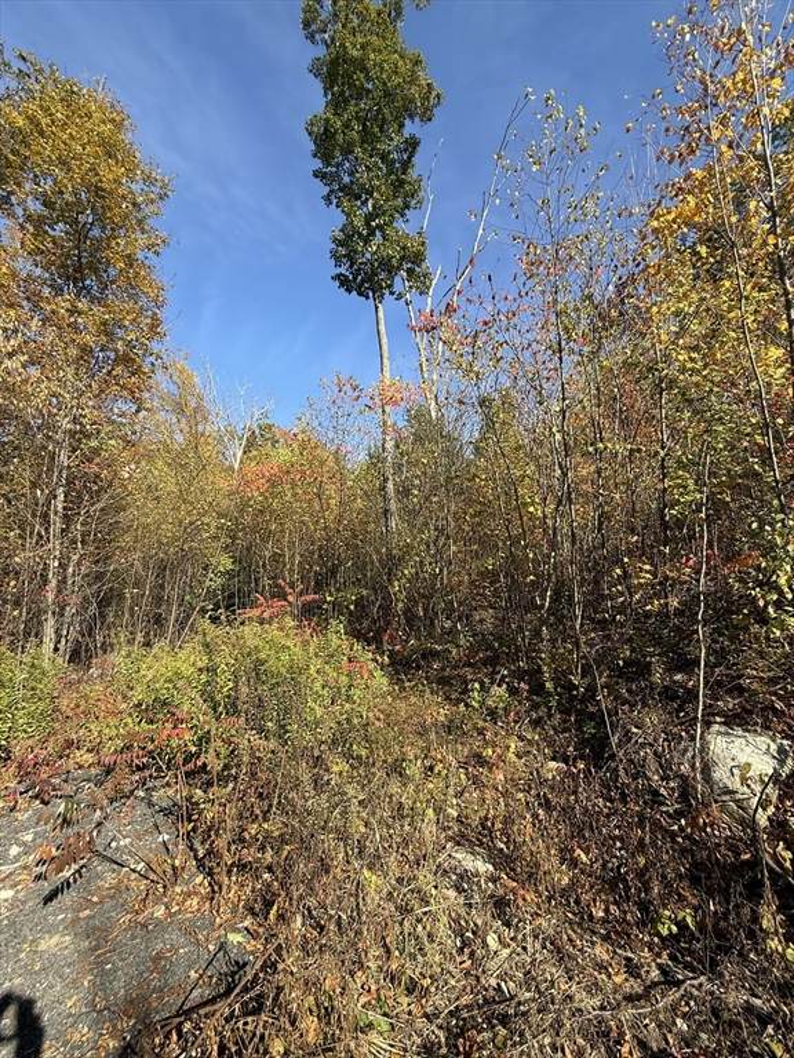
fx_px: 428
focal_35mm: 14
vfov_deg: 102.1
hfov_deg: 85.7
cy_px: 529
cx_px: 397
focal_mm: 2.22
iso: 50
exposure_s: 1/809
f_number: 2.2
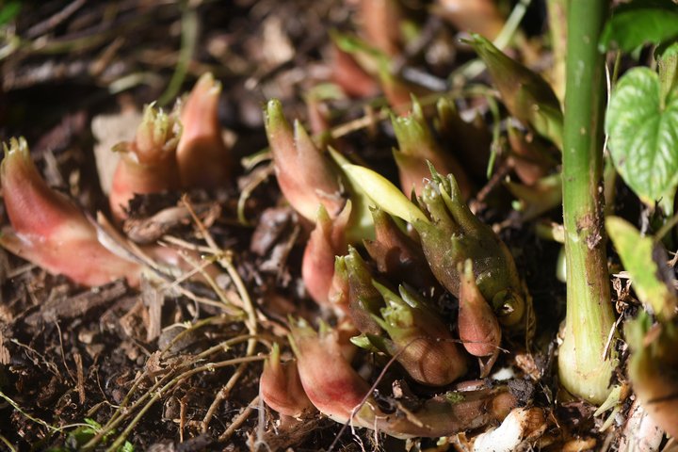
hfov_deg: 19.5
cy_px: 226
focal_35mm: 105
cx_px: 339
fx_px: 1977
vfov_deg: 13.0
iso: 100
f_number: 3.5
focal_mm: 105
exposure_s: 1/640
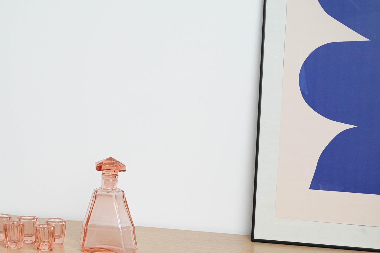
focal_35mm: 106
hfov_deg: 19.2
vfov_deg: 12.9
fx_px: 1119
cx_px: 103
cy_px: 177
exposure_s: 1/80
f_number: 9
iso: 2500
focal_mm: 70
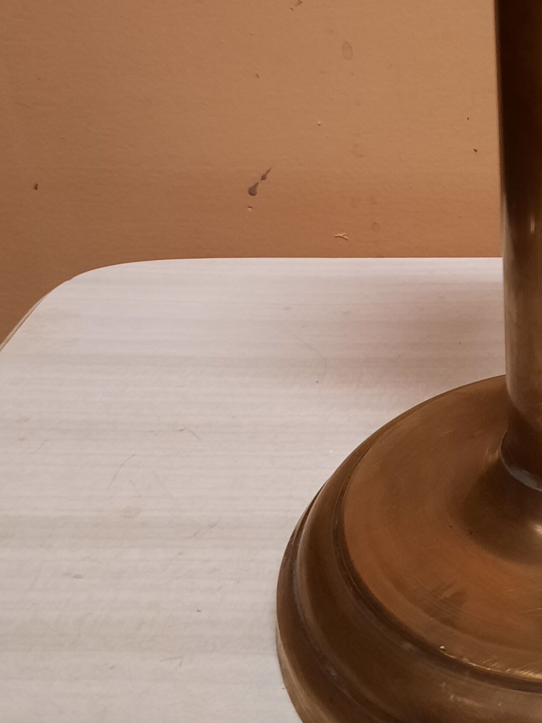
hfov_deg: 23.2
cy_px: 200
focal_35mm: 60
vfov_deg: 31.7
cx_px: 573
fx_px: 1253
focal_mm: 4.6
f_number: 2
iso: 250
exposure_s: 1/33
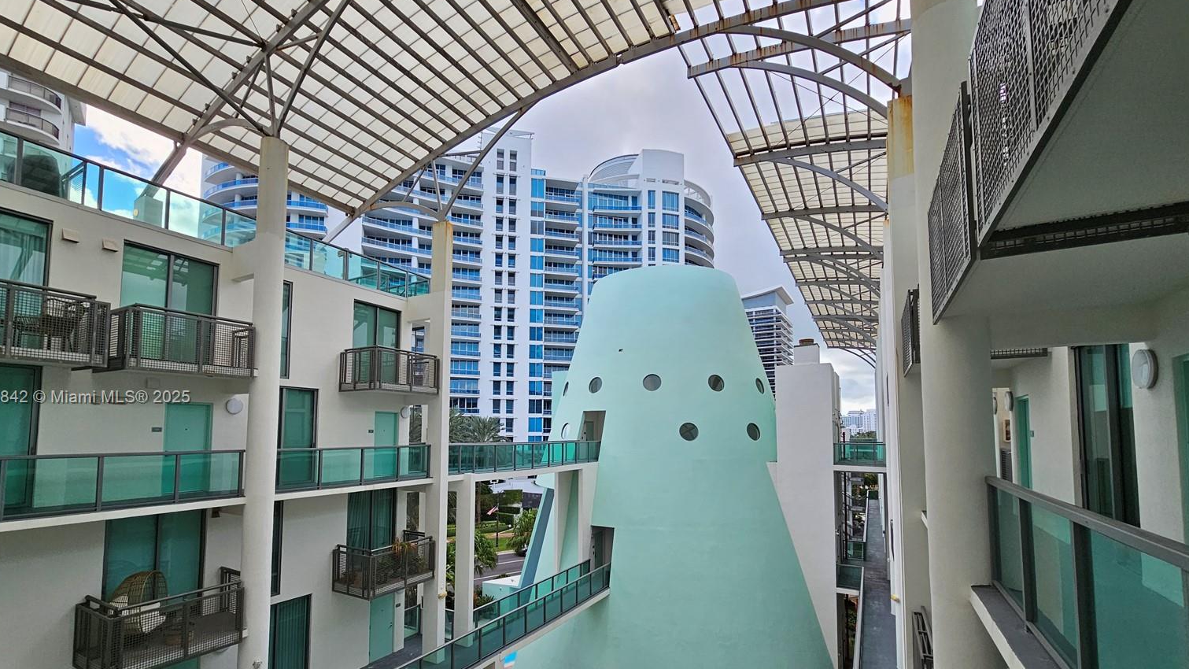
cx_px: 568
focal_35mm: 15
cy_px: 398
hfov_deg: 102.9
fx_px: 473
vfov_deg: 69.9
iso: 80
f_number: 2.2
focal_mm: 2.2
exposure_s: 1/1000
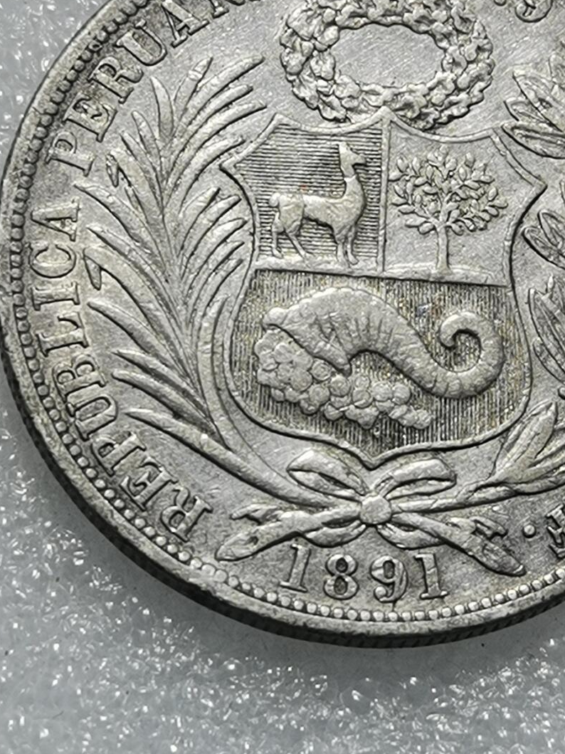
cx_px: 380
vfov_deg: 16.5
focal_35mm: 119
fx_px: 2590
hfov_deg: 12.4
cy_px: 290
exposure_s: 1/100
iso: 50
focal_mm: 6.67
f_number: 1.9
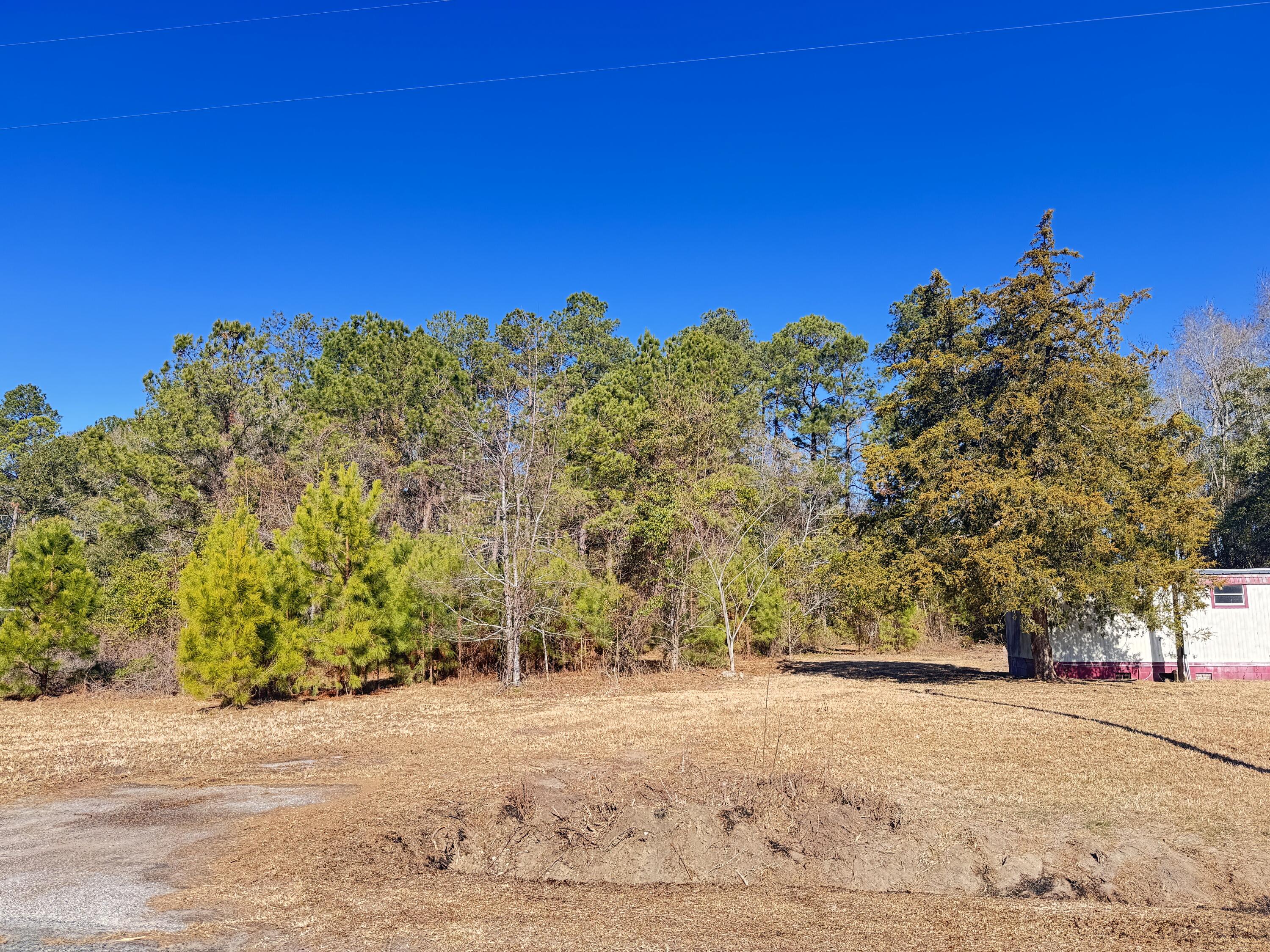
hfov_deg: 71.6
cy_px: 476
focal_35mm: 24
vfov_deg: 56.8
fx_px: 881
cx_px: 635
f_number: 1.78
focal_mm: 6.76
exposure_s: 1/1010
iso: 80
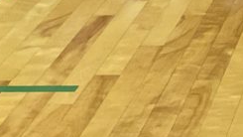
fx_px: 851
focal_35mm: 132
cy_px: -233
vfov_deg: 8.2
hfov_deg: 14.3
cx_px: 445
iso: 200
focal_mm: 3
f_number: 1.8
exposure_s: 1/50
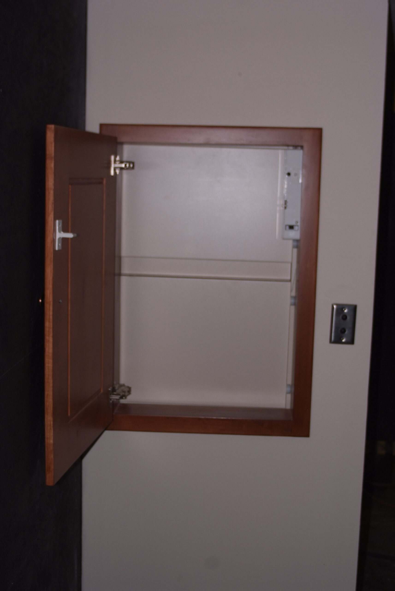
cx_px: 198
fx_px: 870
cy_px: 296
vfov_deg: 37.5
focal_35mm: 53
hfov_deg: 25.6
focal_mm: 35
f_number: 4.5
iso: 200
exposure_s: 1/125
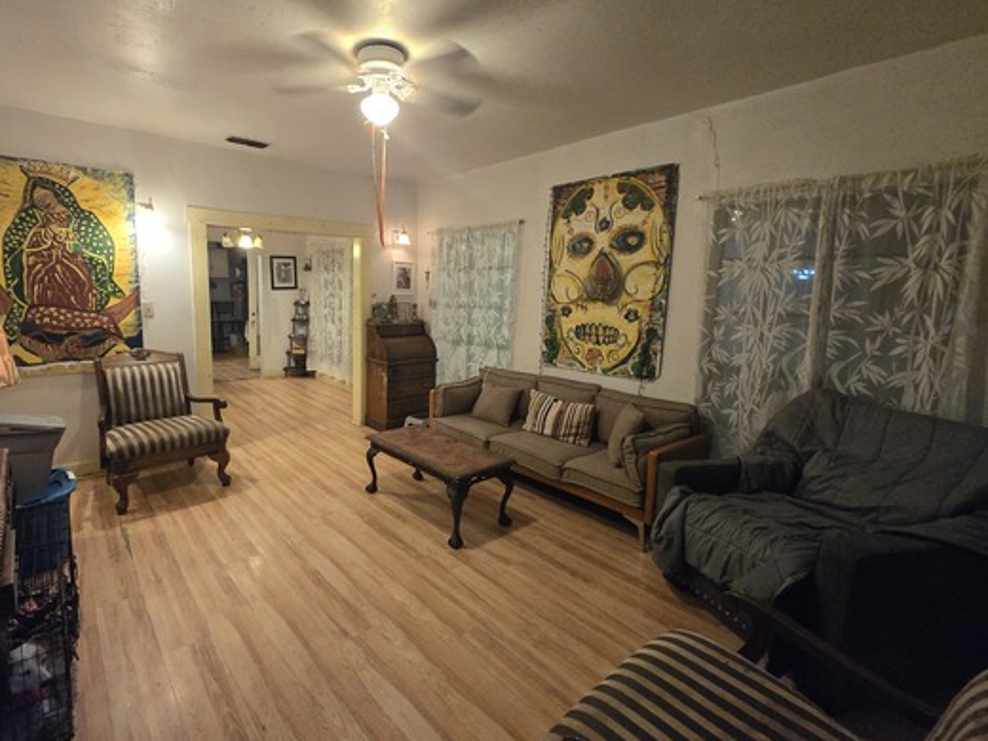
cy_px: 353
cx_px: 414
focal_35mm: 16
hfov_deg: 93.7
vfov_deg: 78.1
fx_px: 457
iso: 800
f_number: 2.2
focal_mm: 1.7
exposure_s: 1/60
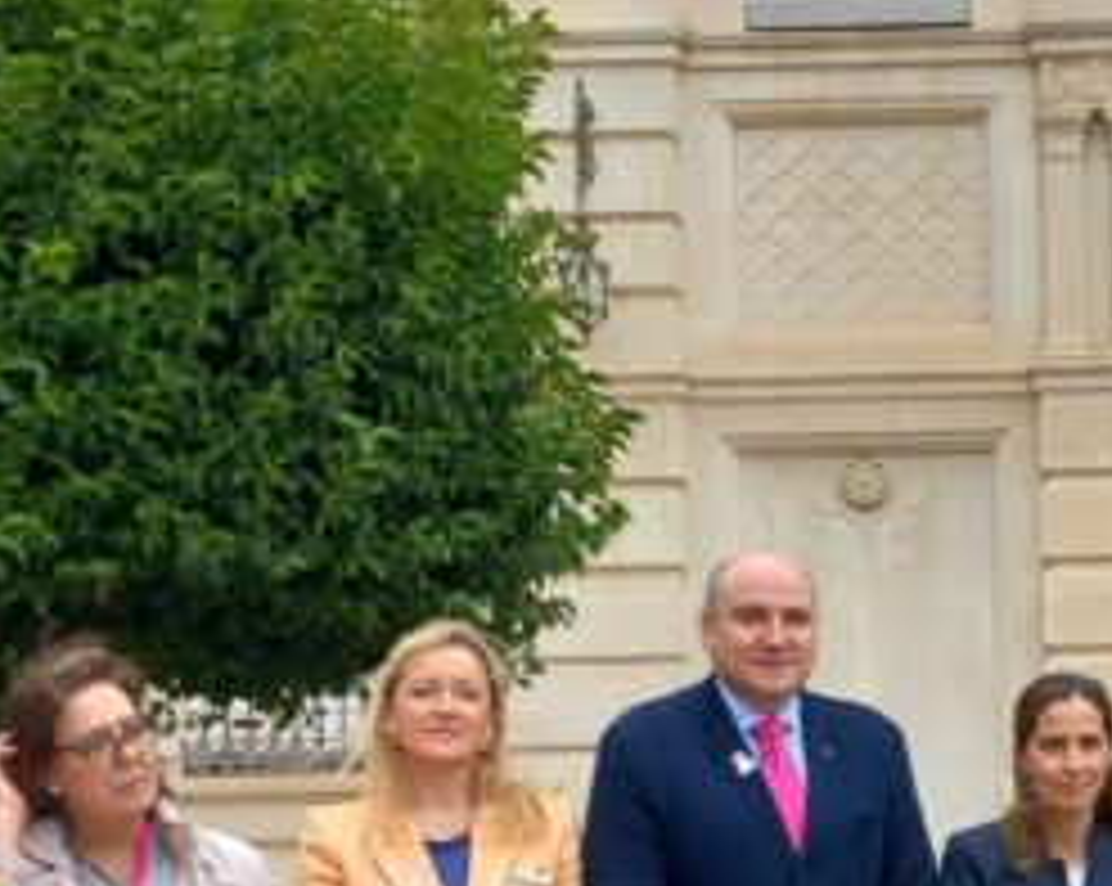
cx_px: 1207
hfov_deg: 22.1
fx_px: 2695
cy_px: 715
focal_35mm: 82
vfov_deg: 18.5
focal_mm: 4
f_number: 1.8
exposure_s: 1/100
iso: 20
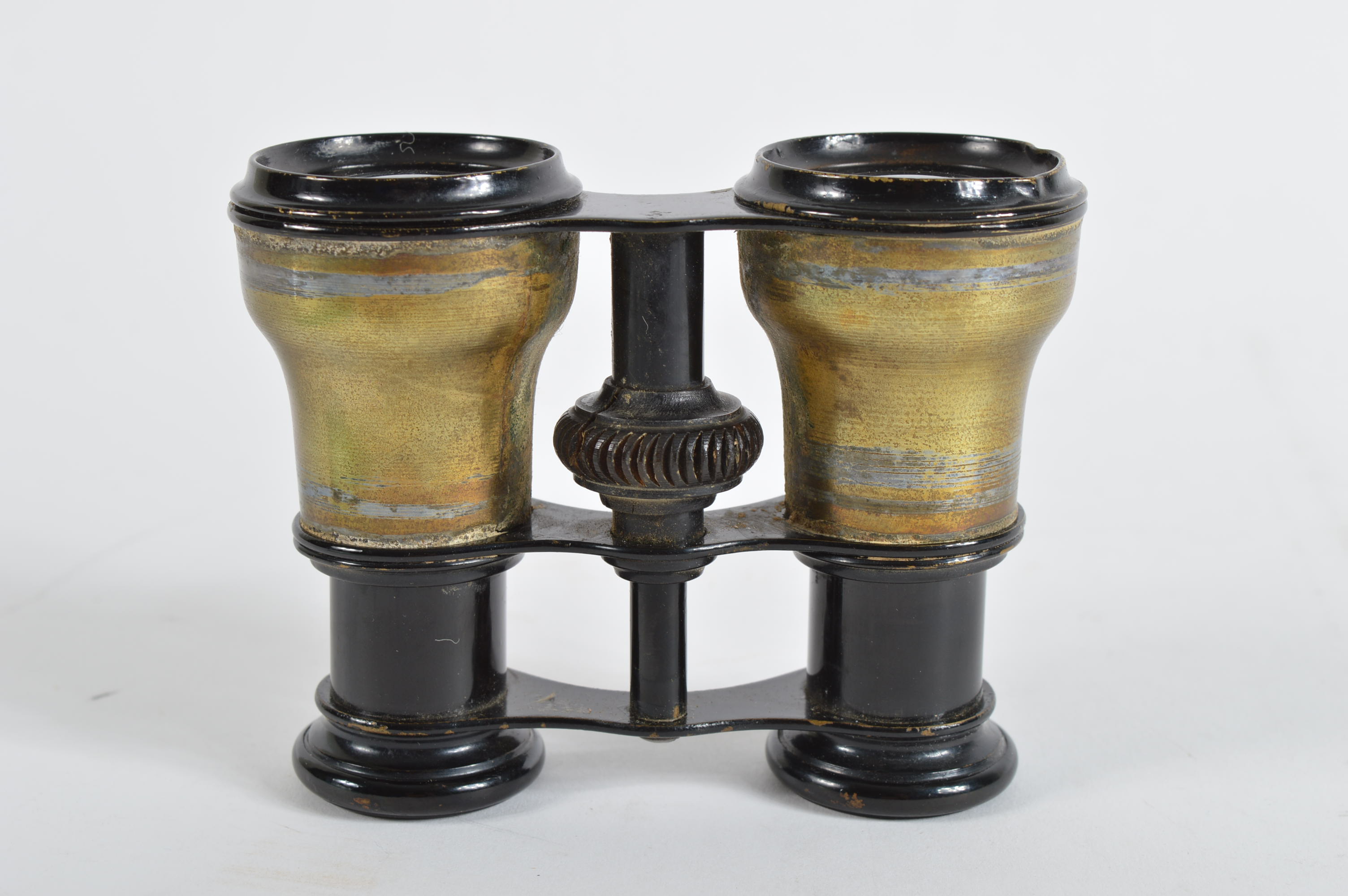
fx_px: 2525
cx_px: 674
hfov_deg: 29.9
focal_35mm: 68
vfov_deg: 20.1
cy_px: 448
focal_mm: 45
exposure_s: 1/125
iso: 100
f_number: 9
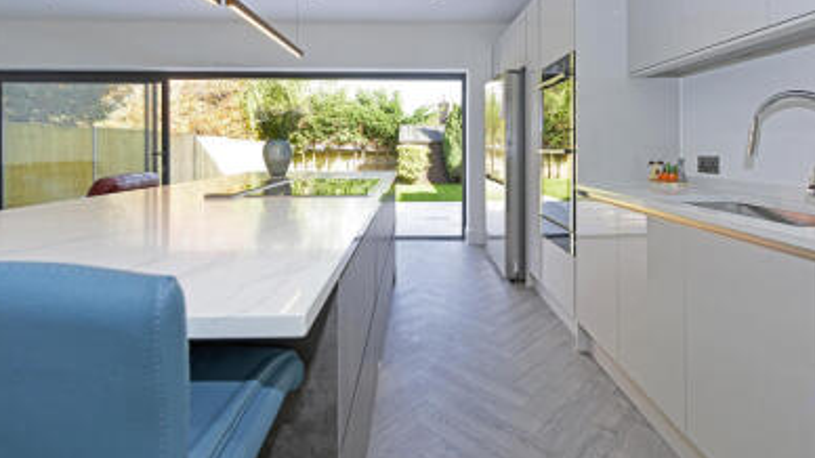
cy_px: 142
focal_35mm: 18
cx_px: 424
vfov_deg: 59.1
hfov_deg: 92.6
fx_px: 389
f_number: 7.1
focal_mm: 14
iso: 400
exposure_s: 1/50
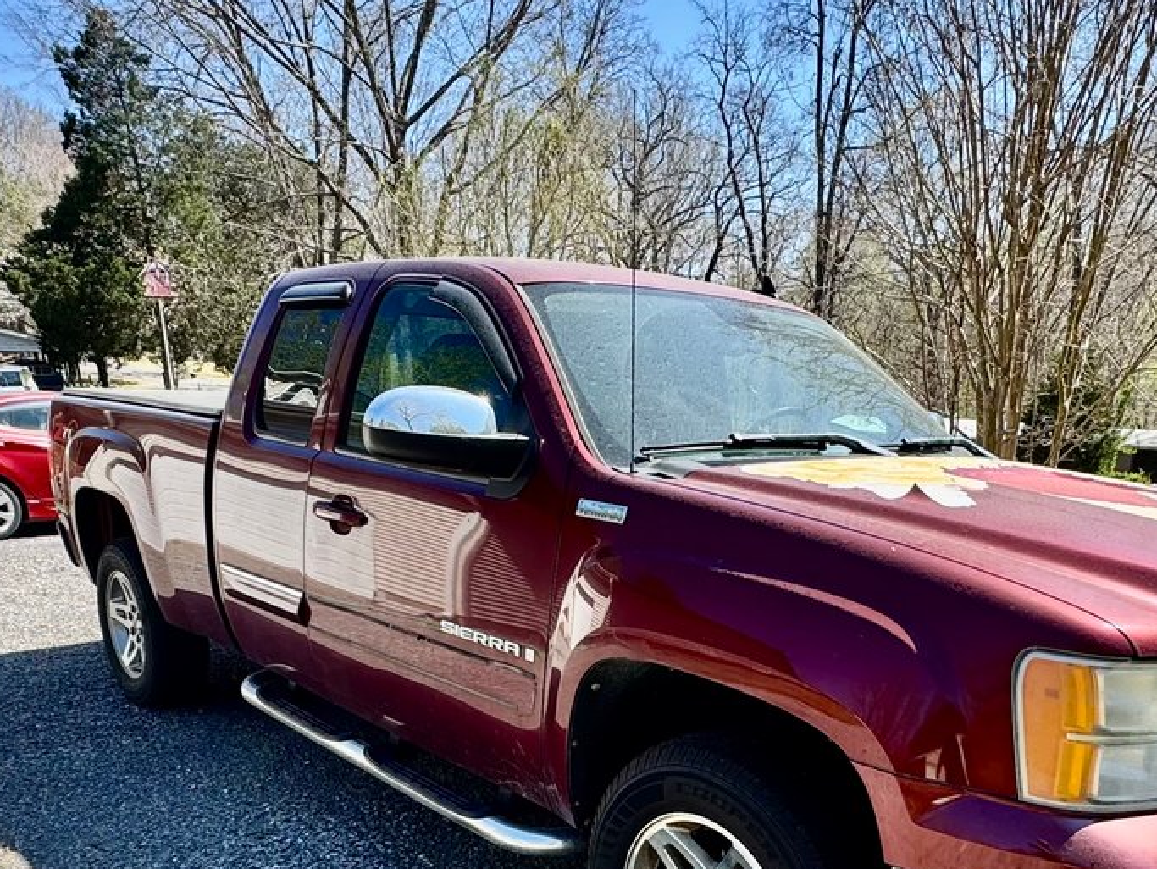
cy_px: 717
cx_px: 665
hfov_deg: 58.1
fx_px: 1037
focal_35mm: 31
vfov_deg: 43.0
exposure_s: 1/485
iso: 40
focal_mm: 2.22
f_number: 2.2
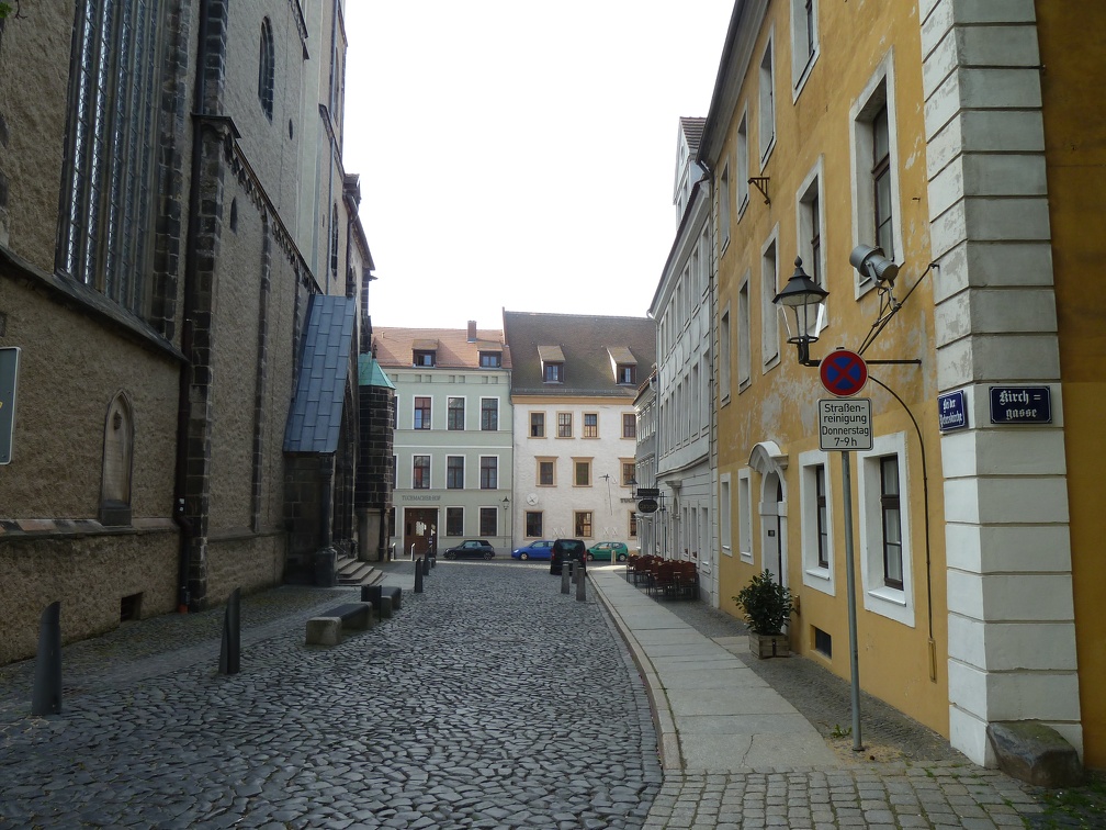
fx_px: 799
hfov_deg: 69.4
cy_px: 415
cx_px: 553
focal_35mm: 25
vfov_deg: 54.9
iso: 80
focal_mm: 4.1
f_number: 4
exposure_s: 1/160
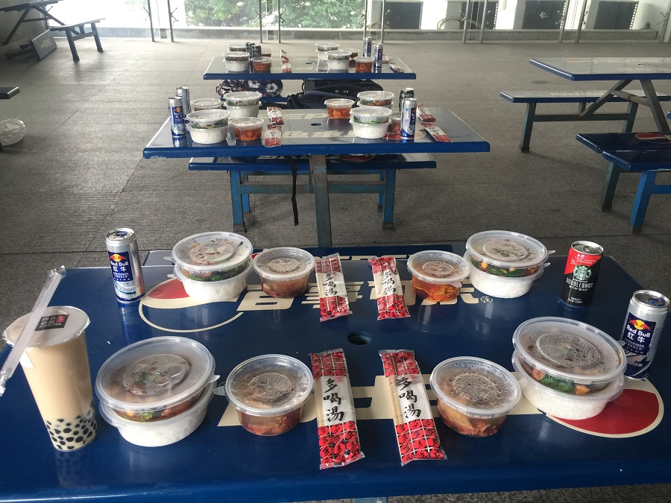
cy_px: 252
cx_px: 336
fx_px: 562
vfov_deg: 48.2
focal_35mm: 29
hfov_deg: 61.7
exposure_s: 1/40
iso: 40
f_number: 2.2
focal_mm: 4.15
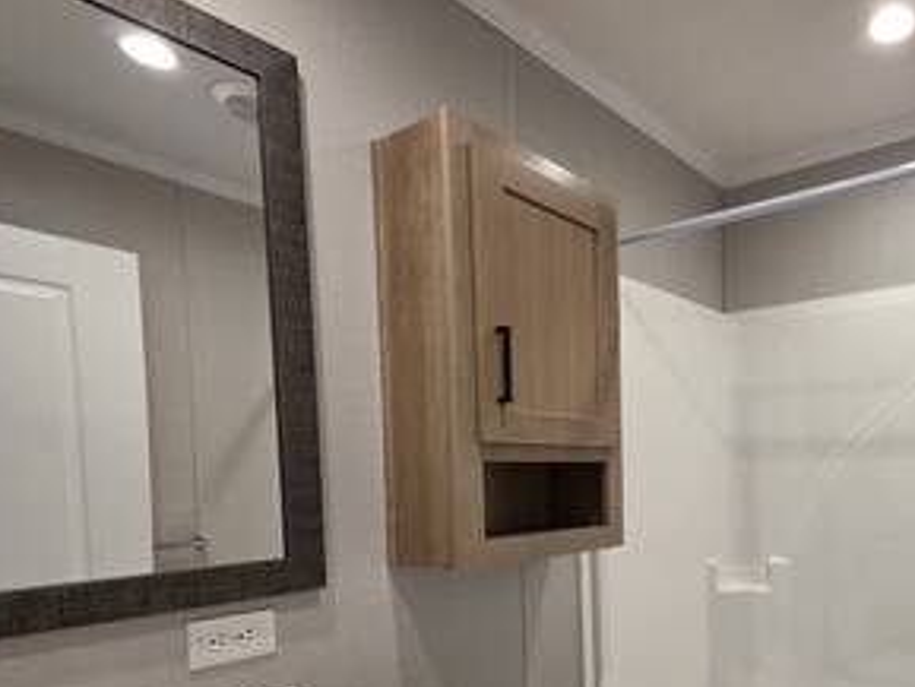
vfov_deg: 56.4
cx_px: 722
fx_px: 608
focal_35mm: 23
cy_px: 503
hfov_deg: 67.5
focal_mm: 2.2
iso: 160
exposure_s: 1/120
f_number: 1.9
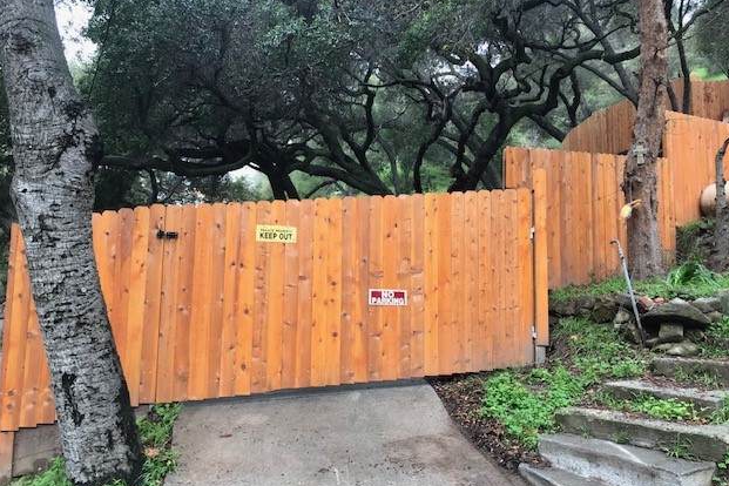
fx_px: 607
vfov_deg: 43.5
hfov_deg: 61.9
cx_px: 356
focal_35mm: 30
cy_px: 275
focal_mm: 3.99
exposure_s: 1/120
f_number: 1.8
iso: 32
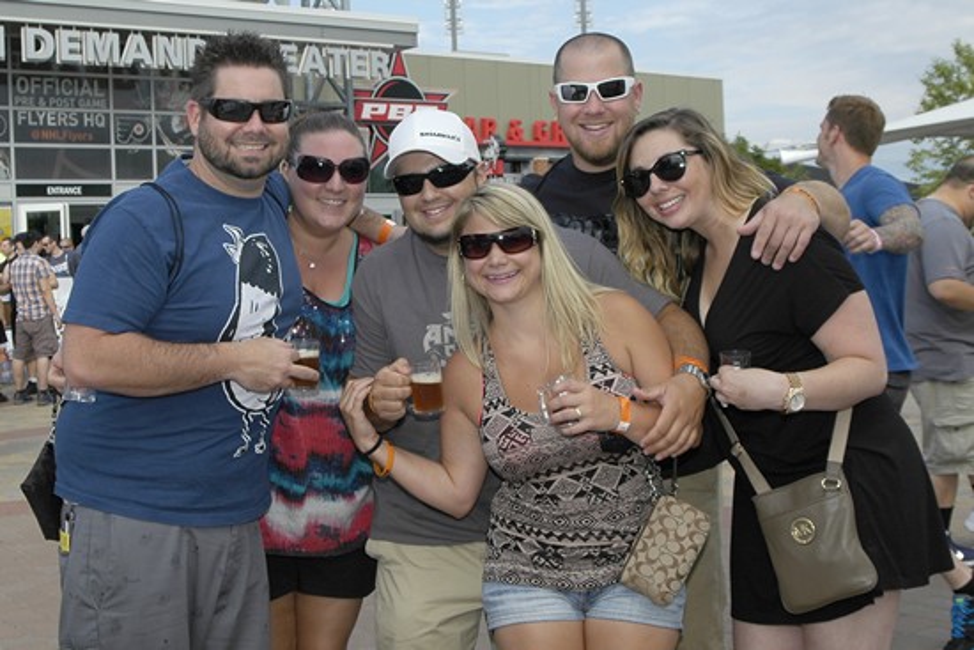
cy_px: 325
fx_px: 1137
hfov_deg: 46.4
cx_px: 487
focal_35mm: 42
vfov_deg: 31.9
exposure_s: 1/320
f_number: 9
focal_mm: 28
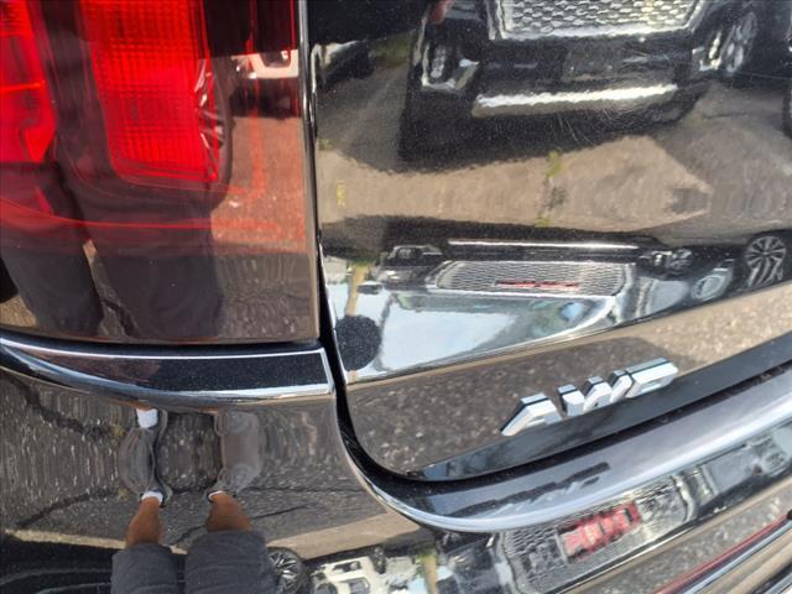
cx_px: 396
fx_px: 618
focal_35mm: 27
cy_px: 297
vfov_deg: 51.4
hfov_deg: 65.3
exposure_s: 1/60.2
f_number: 1.9
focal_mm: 3.58
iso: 40
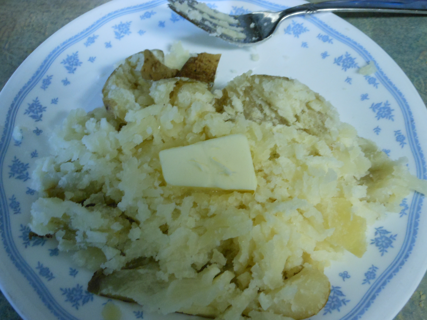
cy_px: 160
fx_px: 407
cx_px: 214
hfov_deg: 55.4
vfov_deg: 42.9
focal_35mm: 33
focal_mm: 5.9
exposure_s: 1/10
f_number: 4
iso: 400
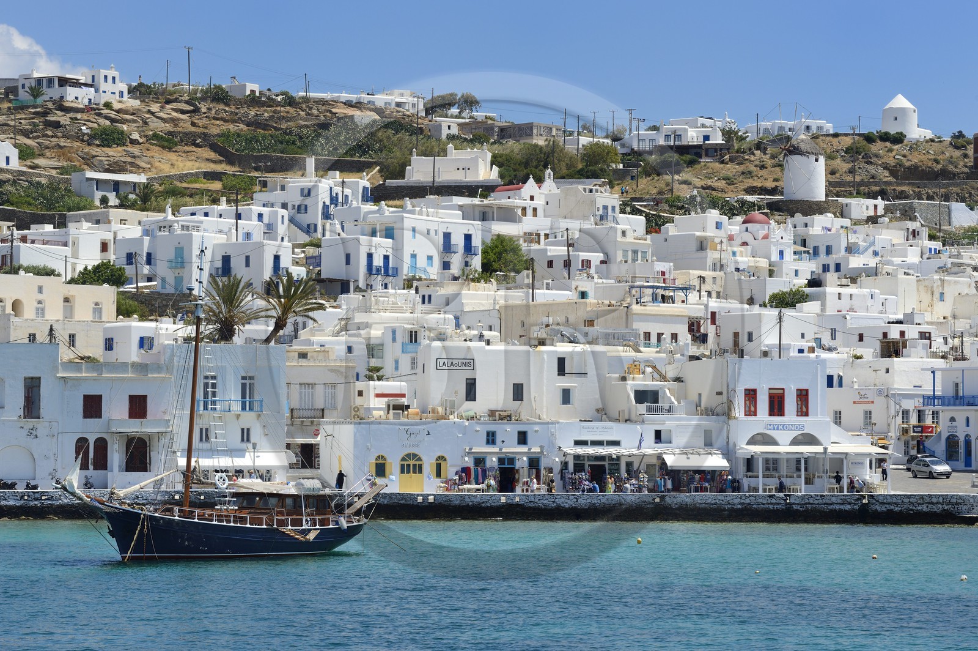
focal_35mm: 100
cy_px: 326
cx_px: 489
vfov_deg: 13.7
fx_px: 2714
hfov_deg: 20.4
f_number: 11
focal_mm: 100
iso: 200
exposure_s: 1/400
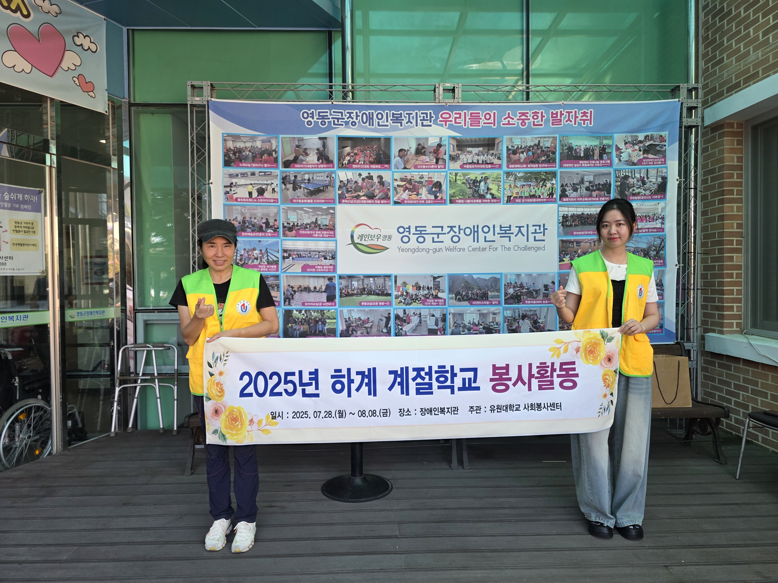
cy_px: 292
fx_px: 517
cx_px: 389
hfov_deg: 73.9
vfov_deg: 58.9
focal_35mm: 23
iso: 40
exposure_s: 1/120
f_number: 1.7
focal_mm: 6.3
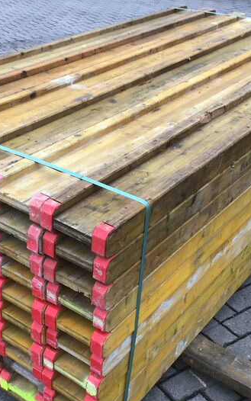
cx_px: 88
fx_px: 547
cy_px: 223
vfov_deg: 40.2
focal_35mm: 50
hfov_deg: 25.7
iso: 25
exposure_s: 1/50
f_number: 2.4
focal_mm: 3.3
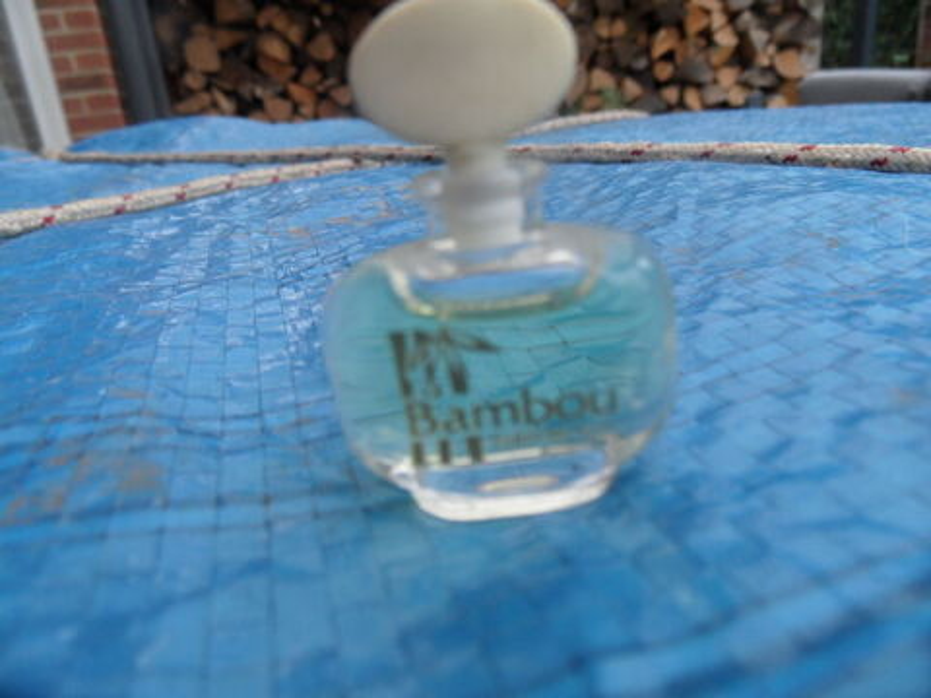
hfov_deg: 71.6
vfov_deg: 56.8
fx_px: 645
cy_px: 349
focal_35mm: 24
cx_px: 466
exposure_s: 1/30
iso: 160
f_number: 3.2
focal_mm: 3.9
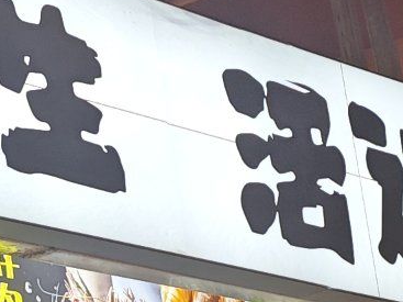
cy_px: 233
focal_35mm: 171
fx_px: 1990
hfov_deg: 10.6
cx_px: -417
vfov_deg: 8.7
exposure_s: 1/100
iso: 50
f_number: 1.6
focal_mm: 6.55
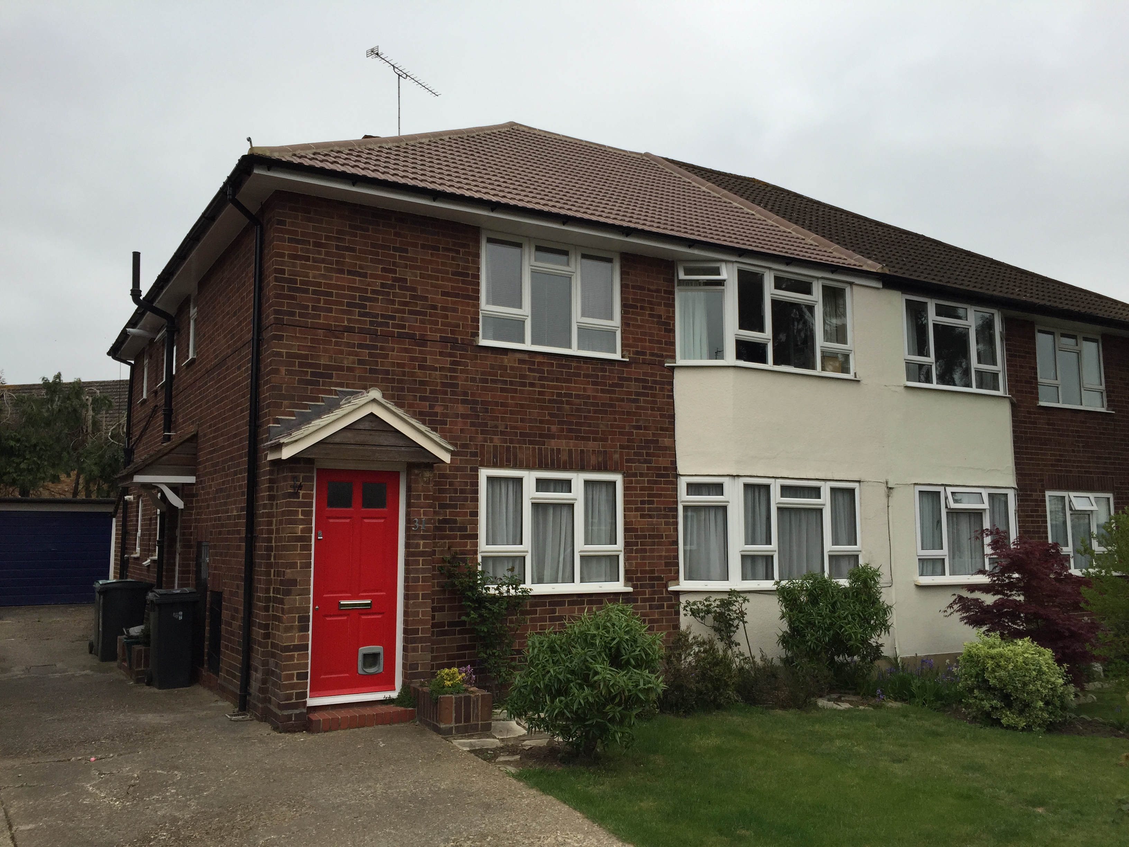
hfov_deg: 61.7
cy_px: 424
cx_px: 564
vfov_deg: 48.2
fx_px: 946
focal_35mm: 29
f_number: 2.2
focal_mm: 4.15
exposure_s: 1/608
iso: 32
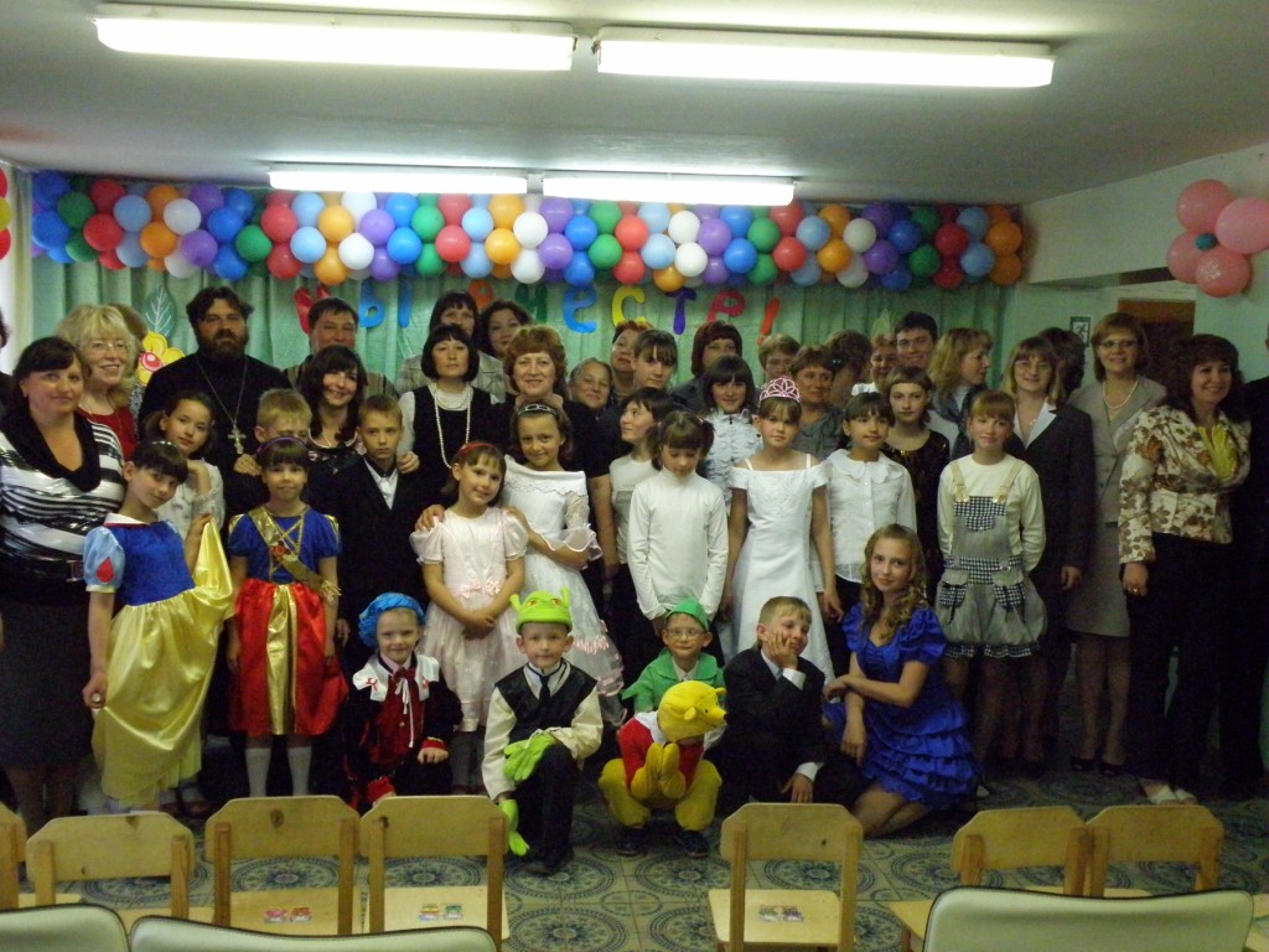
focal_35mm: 37
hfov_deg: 50.1
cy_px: 476
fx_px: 1356
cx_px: 634
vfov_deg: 38.7
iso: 800
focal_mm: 6.64
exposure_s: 1/125
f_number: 3.2
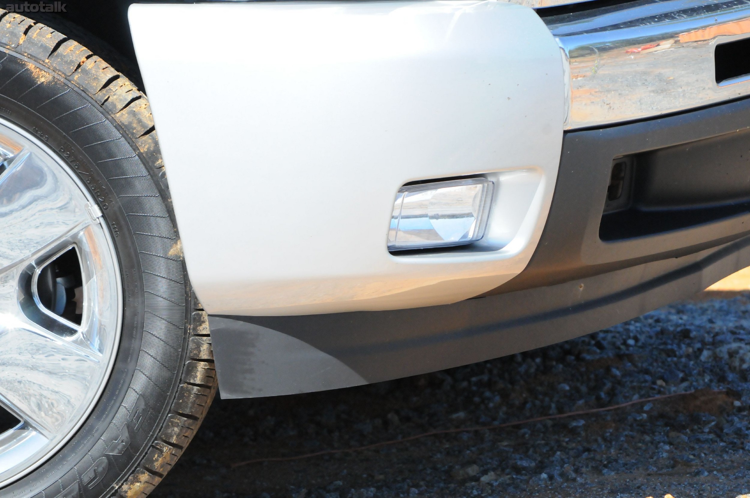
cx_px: 375
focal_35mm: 300
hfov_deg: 6.9
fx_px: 6243
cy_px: 249
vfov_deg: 4.6
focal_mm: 200
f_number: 10
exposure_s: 1/1600
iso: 2000
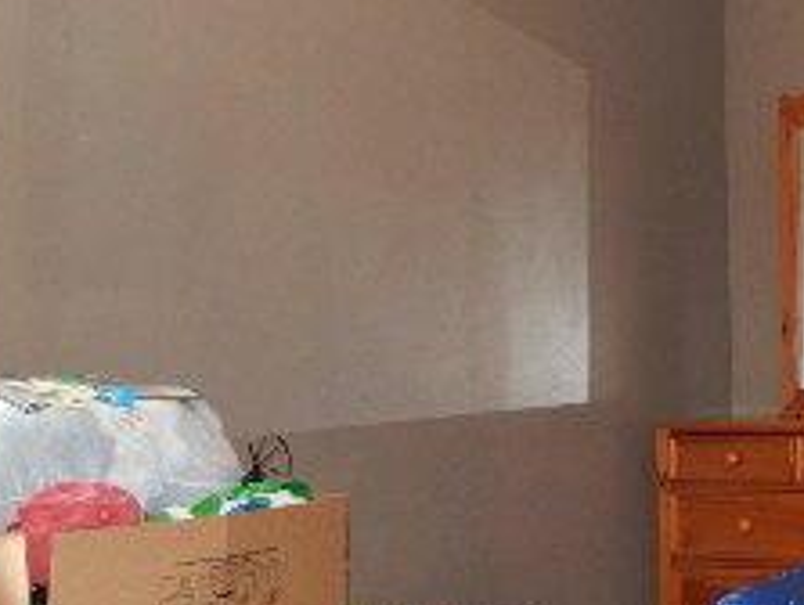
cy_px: 284
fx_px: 1466
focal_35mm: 63
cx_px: 869
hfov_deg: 28.1
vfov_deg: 23.3
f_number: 3
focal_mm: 4
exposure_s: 1/30
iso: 220
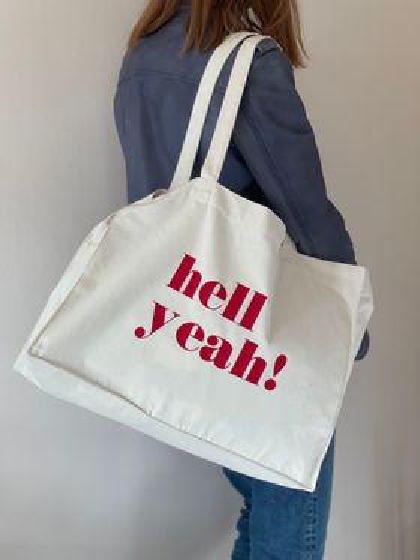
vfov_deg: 30.3
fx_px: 1035
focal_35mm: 64
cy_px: 280
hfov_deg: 22.9
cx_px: 210
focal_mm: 7.5
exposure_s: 1/100
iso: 125
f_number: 2.2
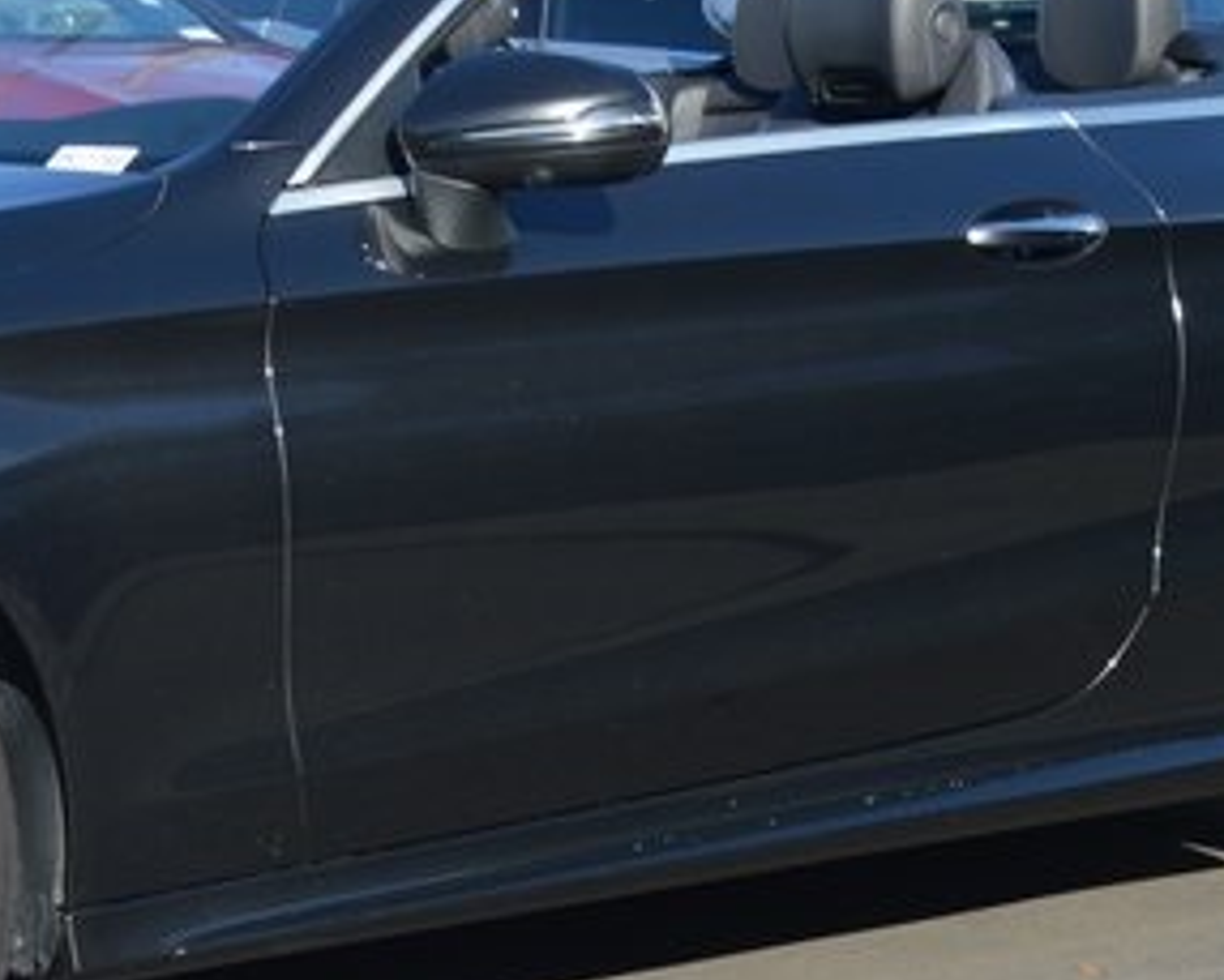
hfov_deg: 14.6
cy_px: -113
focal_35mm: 131
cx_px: 188
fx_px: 4747
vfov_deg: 11.6
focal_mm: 26
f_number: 7.1
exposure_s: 1/200
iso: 100
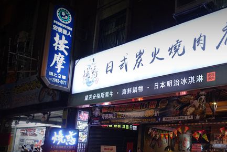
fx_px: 227
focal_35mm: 36
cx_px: 162
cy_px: 102
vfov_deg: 36.5
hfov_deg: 51.5
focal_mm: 8.8
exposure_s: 1/30
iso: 200
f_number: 1.8
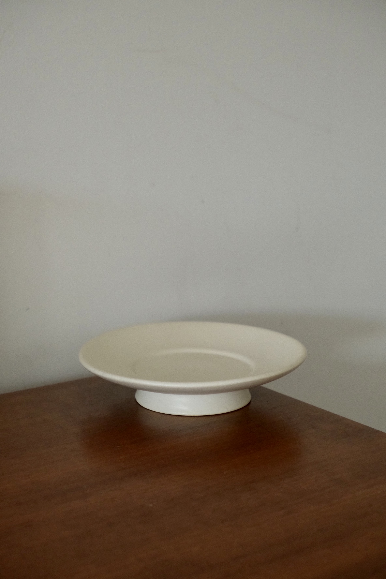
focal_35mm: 67
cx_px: 193
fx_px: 1077
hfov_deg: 20.3
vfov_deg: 30.1
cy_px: 290
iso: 5000
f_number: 5.6
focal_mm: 44.5
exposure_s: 1/160
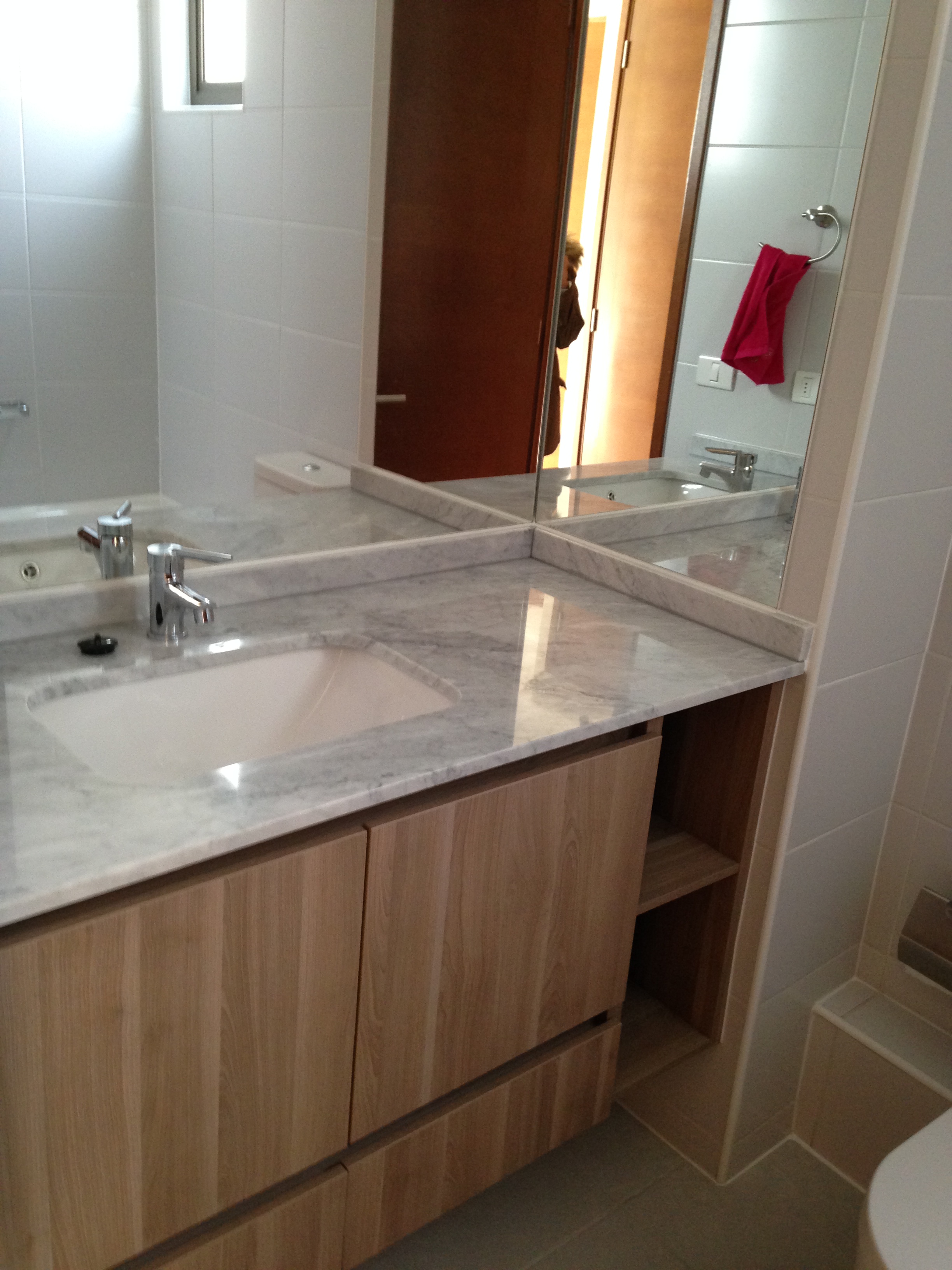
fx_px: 1210
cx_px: 476
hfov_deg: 42.9
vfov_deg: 55.4
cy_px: 635
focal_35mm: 33
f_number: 2.4
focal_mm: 4.12
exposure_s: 1/20
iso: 160
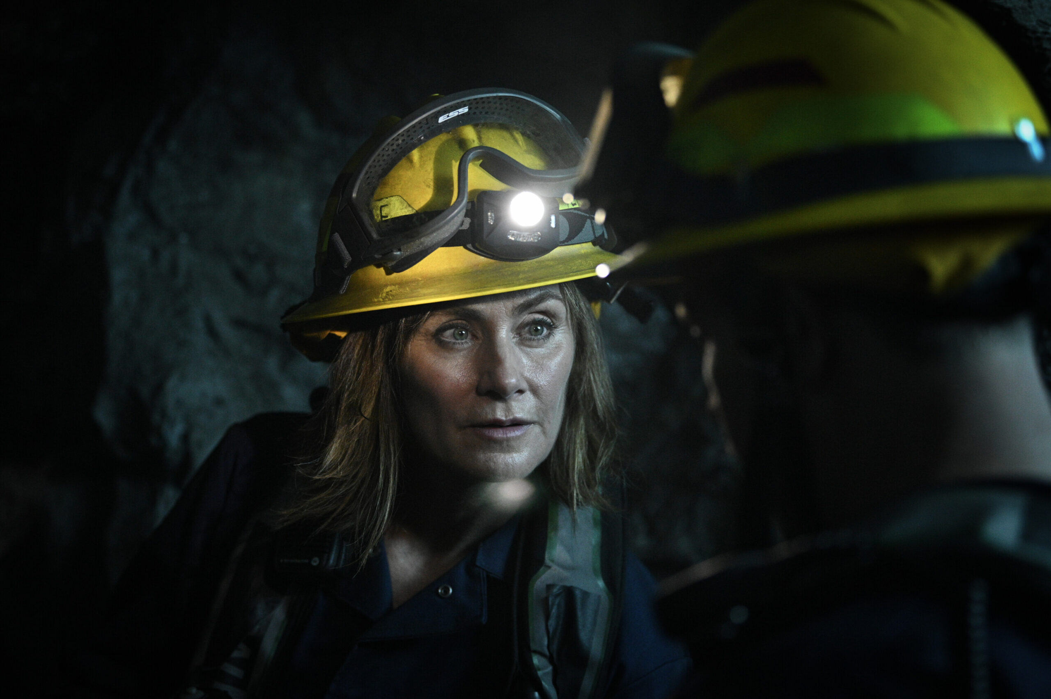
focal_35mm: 92
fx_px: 2684
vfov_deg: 14.8
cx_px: 526
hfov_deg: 22.2
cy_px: 350
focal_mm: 92
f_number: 2.8
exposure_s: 1/125
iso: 5000
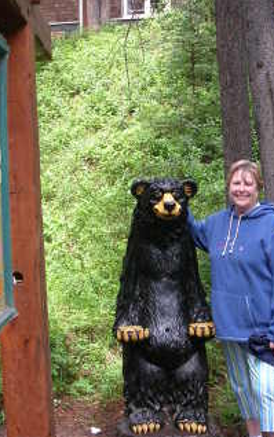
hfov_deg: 22.6
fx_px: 680
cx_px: 206
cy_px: 239
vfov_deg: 35.6
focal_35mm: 57
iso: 50
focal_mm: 5.8
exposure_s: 1/97.2
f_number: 2.8
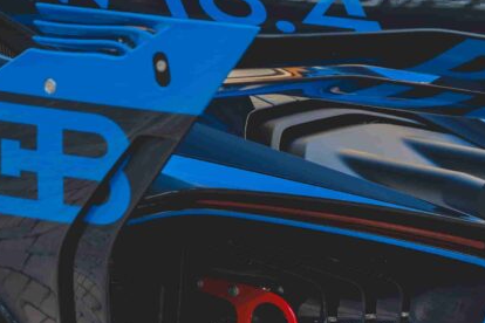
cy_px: 318
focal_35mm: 173
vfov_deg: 7.9
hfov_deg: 11.9
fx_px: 2331
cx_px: 284
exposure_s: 1/250
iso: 200
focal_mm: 70
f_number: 2.8
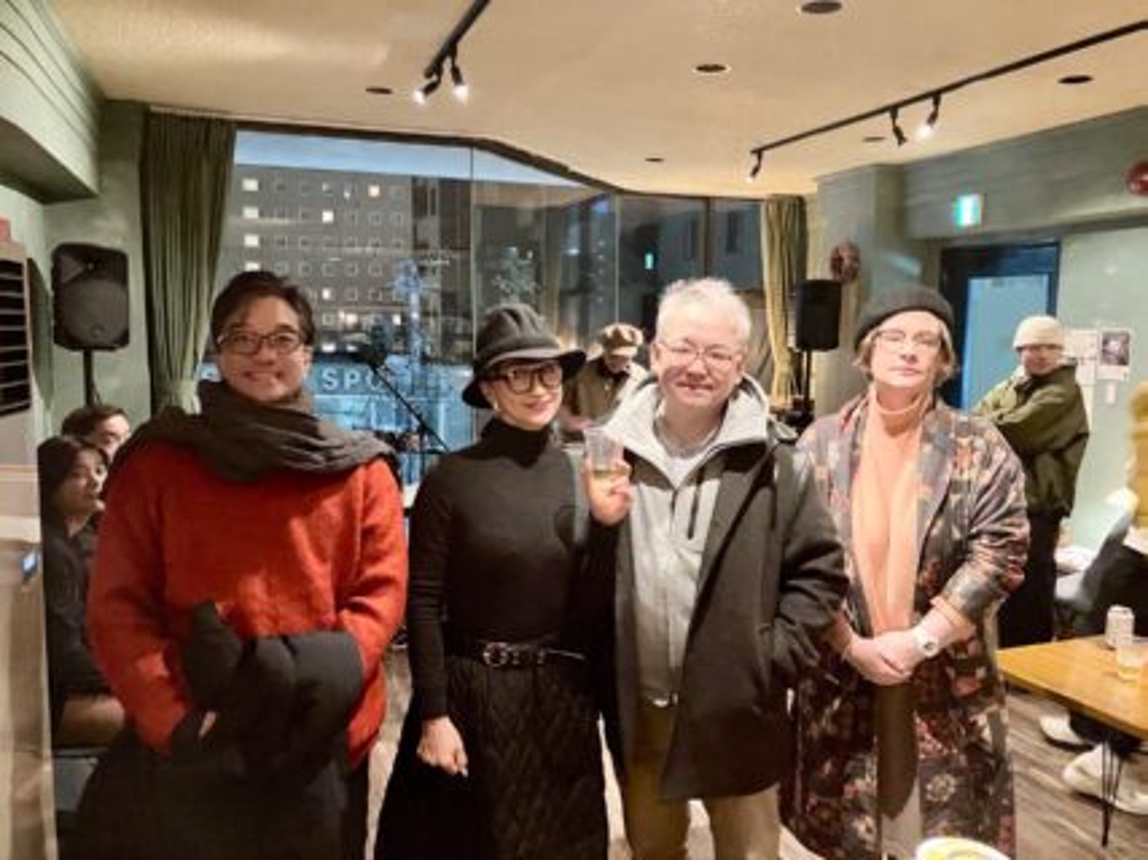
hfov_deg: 63.5
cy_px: 430
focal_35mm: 28
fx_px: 928
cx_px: 574
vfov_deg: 49.7
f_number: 1.8
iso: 640
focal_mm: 3.99
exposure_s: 1/20
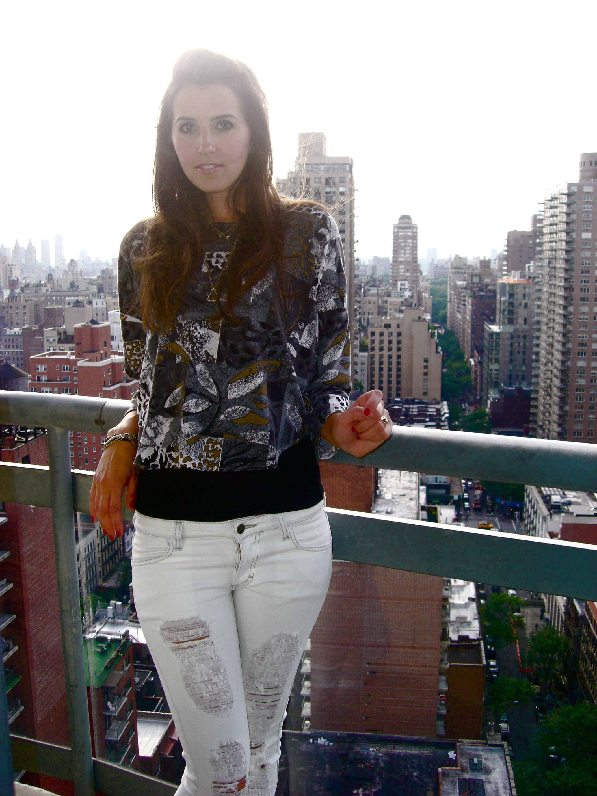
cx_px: 298
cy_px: 398
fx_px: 874
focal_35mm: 38
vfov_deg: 49.0
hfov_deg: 37.7
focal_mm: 6.2
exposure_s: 1/250
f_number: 2.7
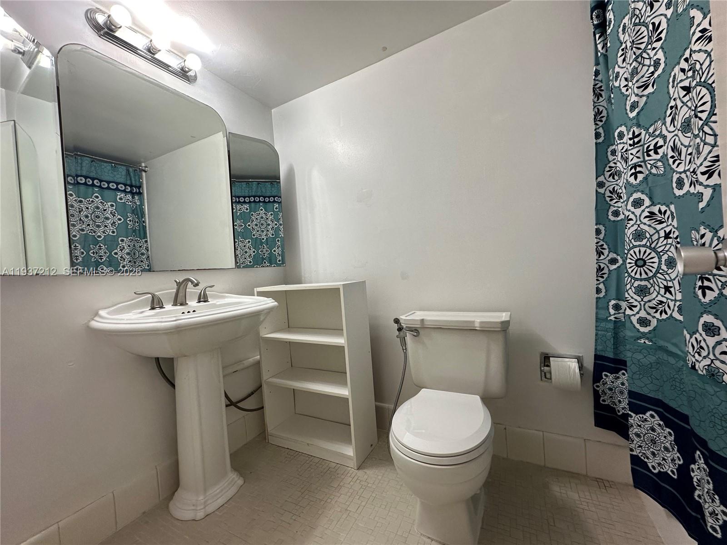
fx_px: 294
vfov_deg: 85.7
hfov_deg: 102.1
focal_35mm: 14
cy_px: 272
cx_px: 364
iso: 160
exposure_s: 1/120
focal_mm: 2.22
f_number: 2.2
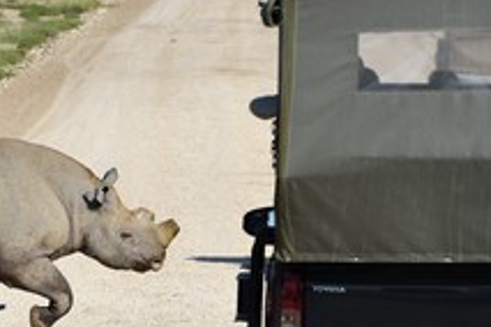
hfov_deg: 4.0
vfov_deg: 2.7
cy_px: 198
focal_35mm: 512
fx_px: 6983
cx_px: 295
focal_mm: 260
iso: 200
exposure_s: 1/800
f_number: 10
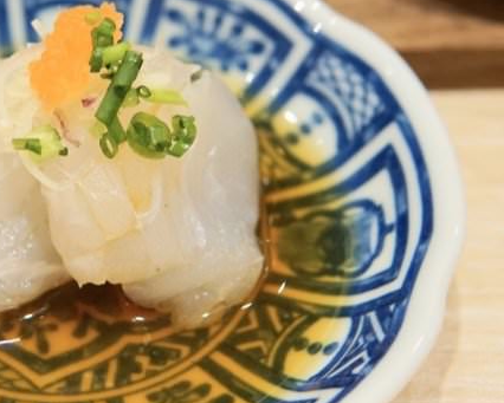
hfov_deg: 19.1
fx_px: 1477
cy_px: 142
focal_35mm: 99
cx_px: 75
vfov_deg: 15.5
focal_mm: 30
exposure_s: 1/60
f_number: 4
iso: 1000
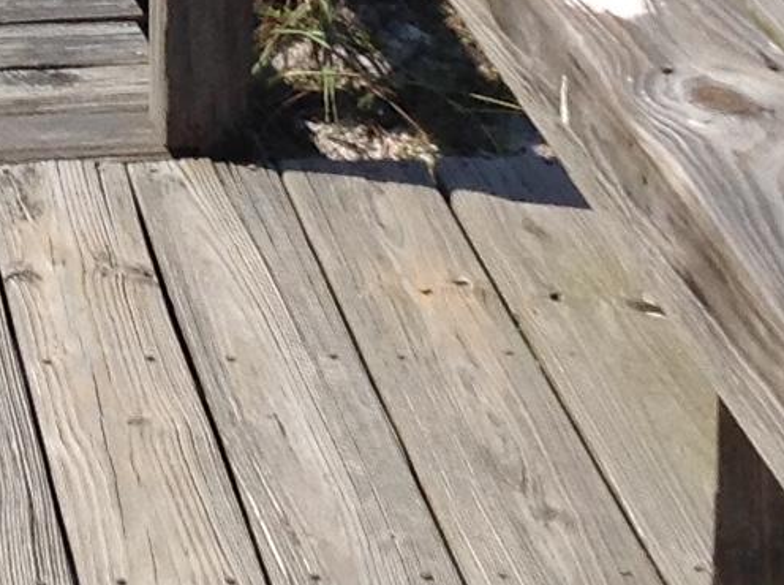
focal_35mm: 183
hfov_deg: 10.5
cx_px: -288
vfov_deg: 7.8
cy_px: -552
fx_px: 4137
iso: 50
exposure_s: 1/3030
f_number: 2.4
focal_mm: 4.28
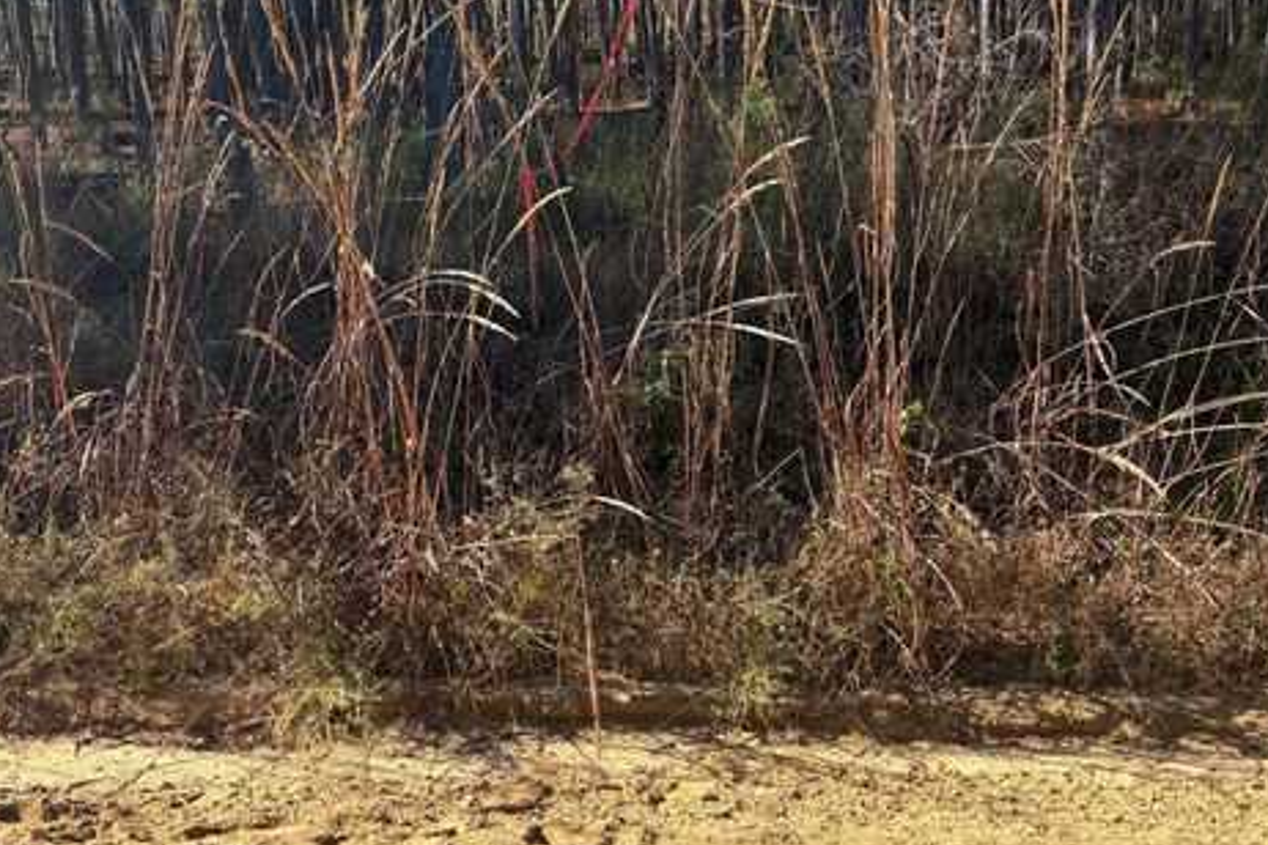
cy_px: 443
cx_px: 629
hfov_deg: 49.6
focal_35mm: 39
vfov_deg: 34.2
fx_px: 1374
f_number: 1.6
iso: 50
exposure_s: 1/1337
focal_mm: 5.96
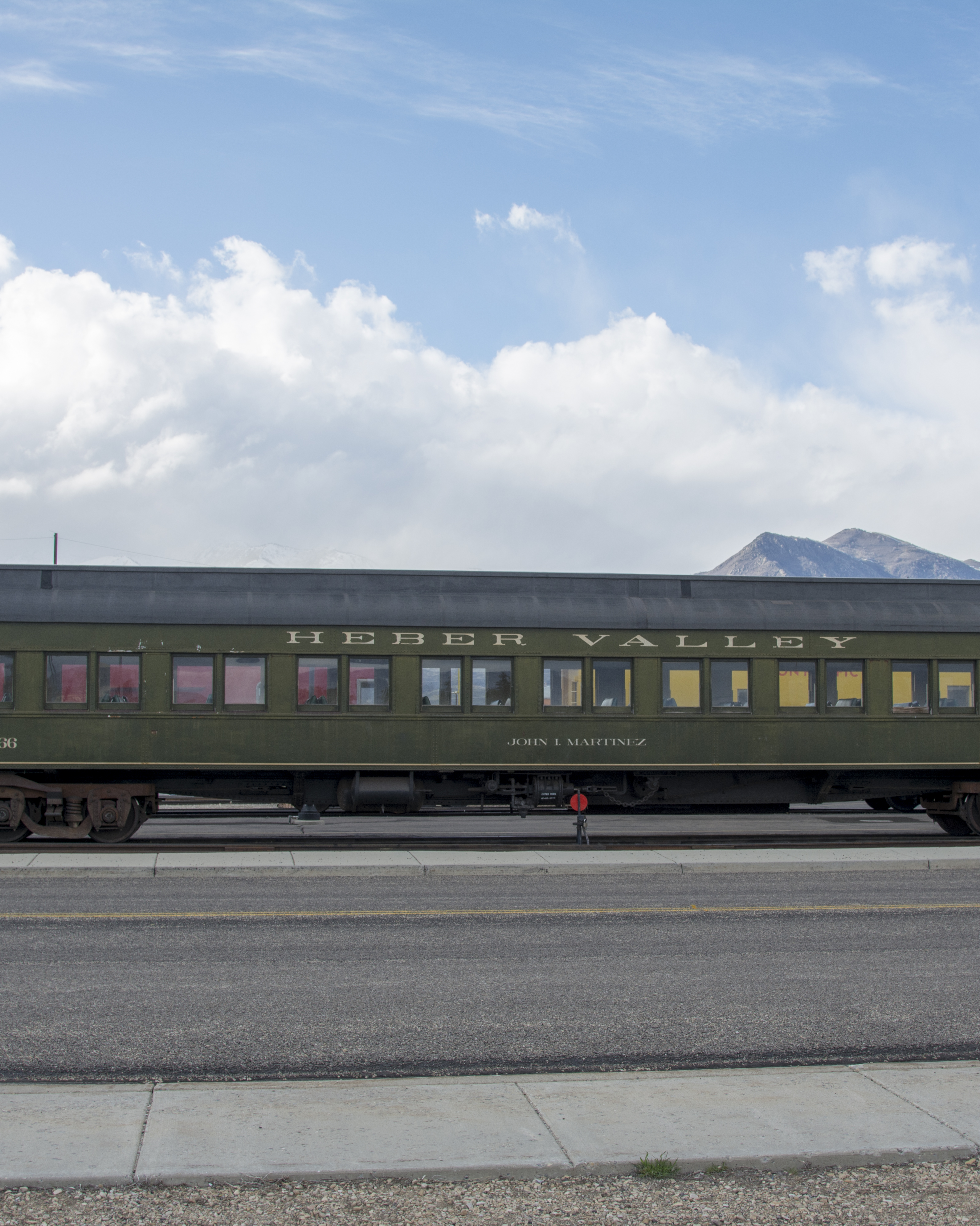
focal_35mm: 51
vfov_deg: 36.7
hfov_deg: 29.7
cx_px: 534
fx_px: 1849
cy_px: 614
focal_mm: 24
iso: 100
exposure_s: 1/160
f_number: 7.1
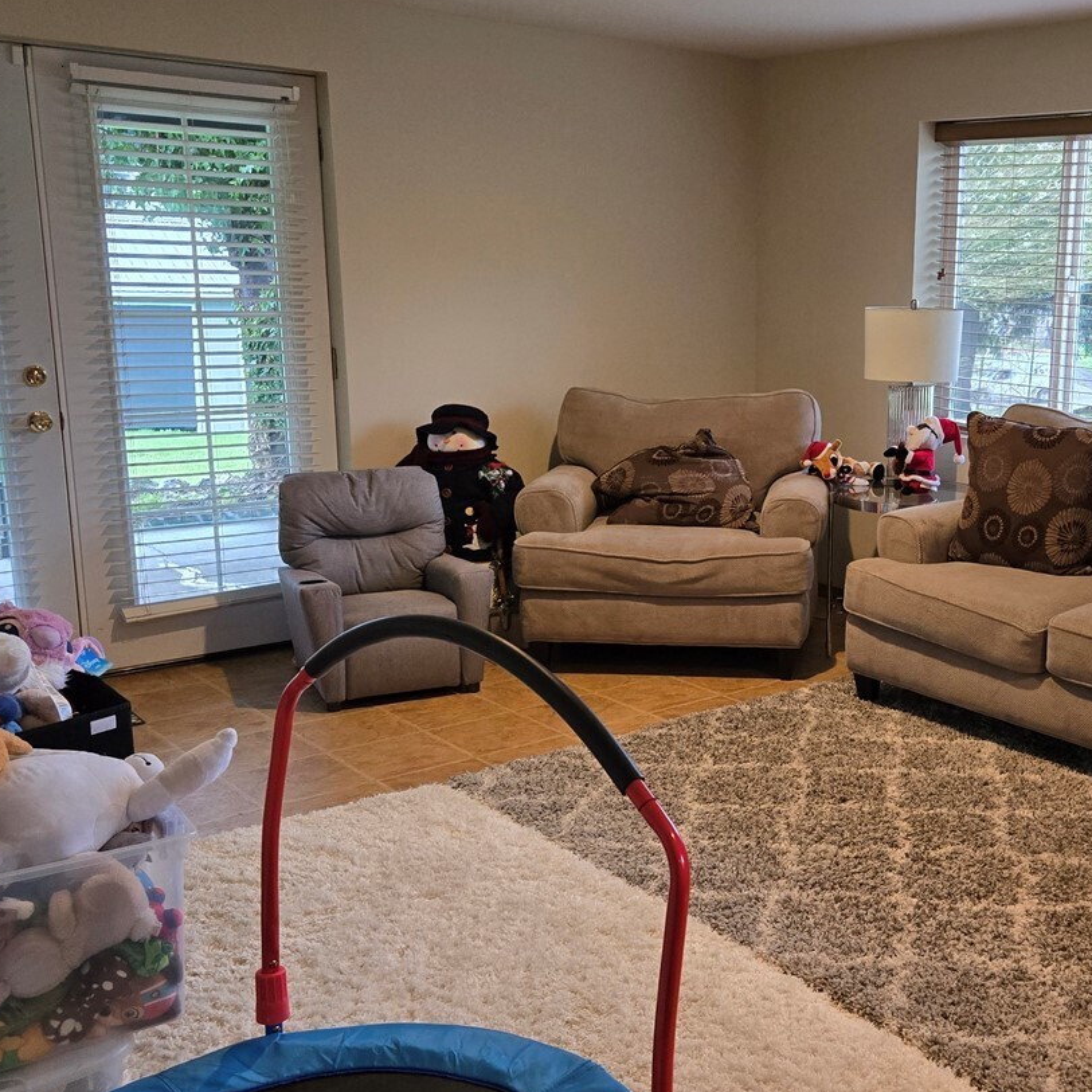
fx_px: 1428
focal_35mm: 40
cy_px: 572
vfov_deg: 41.8
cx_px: 839
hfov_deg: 40.5
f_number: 1.8
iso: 400
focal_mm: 5.4
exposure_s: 1/120
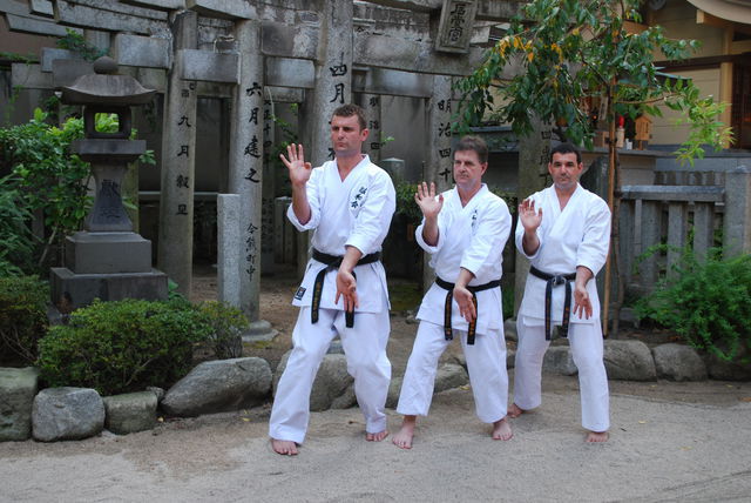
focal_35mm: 42
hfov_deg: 46.4
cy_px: 252
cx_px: 376
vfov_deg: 32.0
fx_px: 877
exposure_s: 1/100
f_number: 5
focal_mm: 28
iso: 200
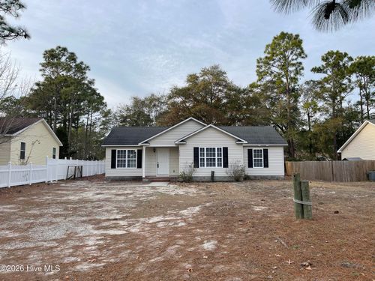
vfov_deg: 54.9
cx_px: 188
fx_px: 271
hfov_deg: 69.4
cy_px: 140
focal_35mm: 25
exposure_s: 1/1188
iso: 32
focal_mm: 5.1
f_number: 1.6
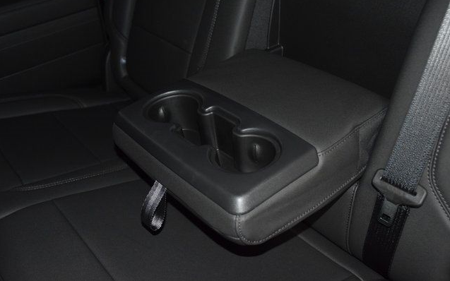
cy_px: 131
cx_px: 225
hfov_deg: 47.7
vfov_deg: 30.9
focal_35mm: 42
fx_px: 509
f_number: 3.8
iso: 2200
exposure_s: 1/125
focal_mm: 27
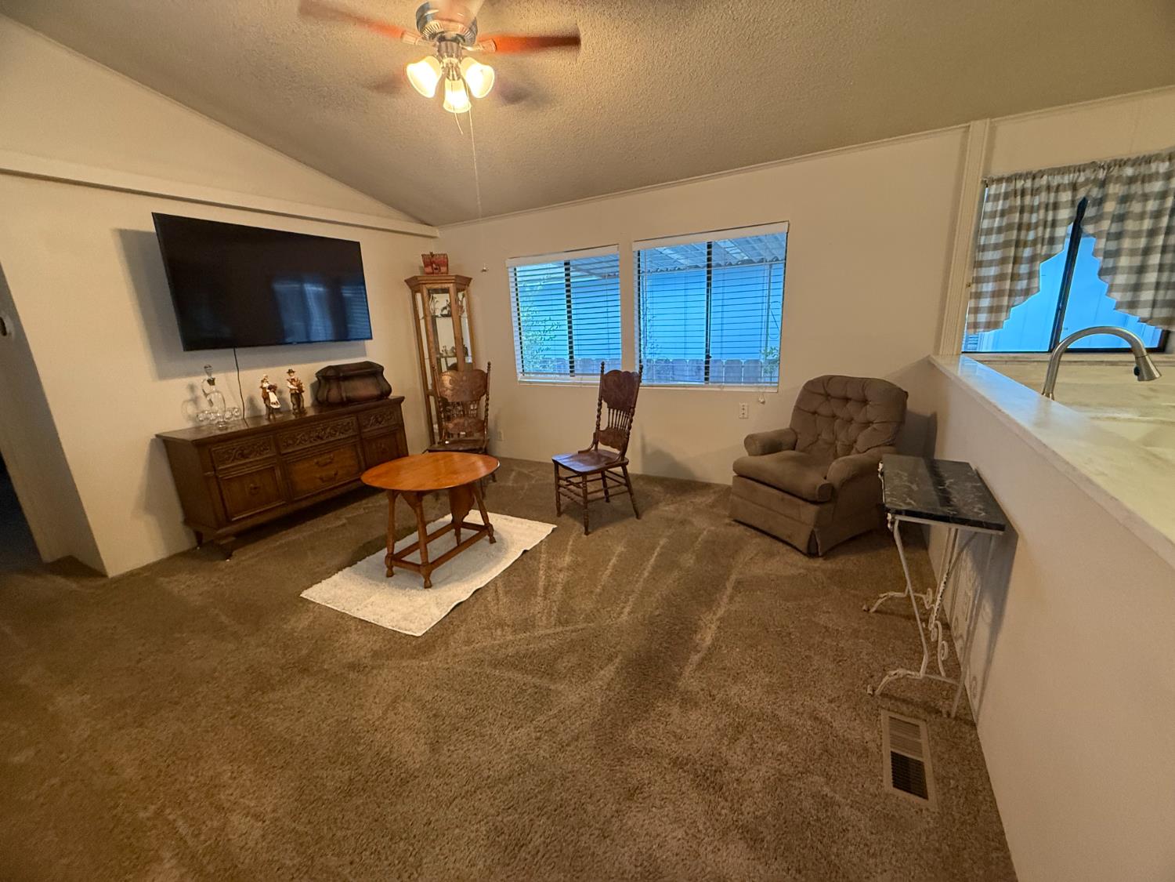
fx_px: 475
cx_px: 588
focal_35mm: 14
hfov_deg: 102.1
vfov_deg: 85.7
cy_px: 441
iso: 500
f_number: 2.2
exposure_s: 1/60
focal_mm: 2.22
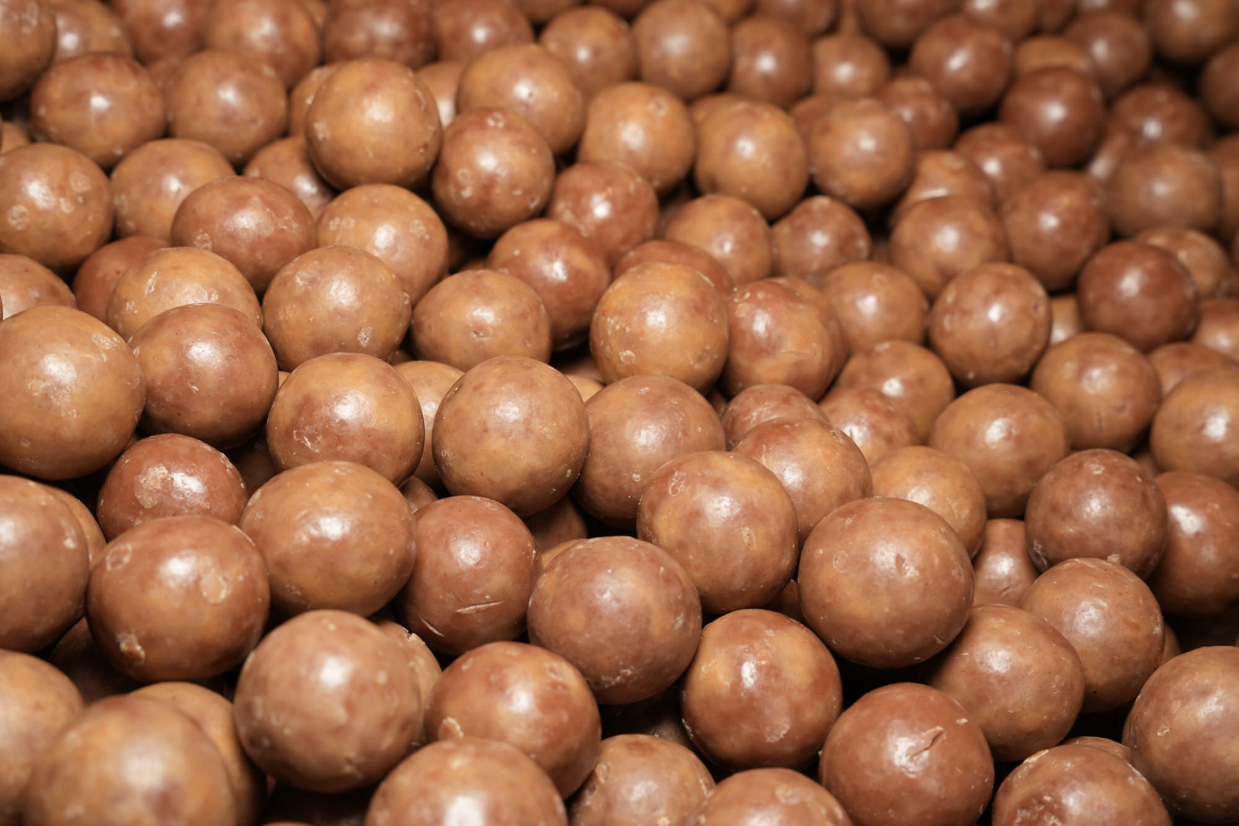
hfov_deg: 34.3
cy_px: 413
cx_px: 620
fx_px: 2006
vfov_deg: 23.3
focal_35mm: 58
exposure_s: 1/125
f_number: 13
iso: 320
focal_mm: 58.3
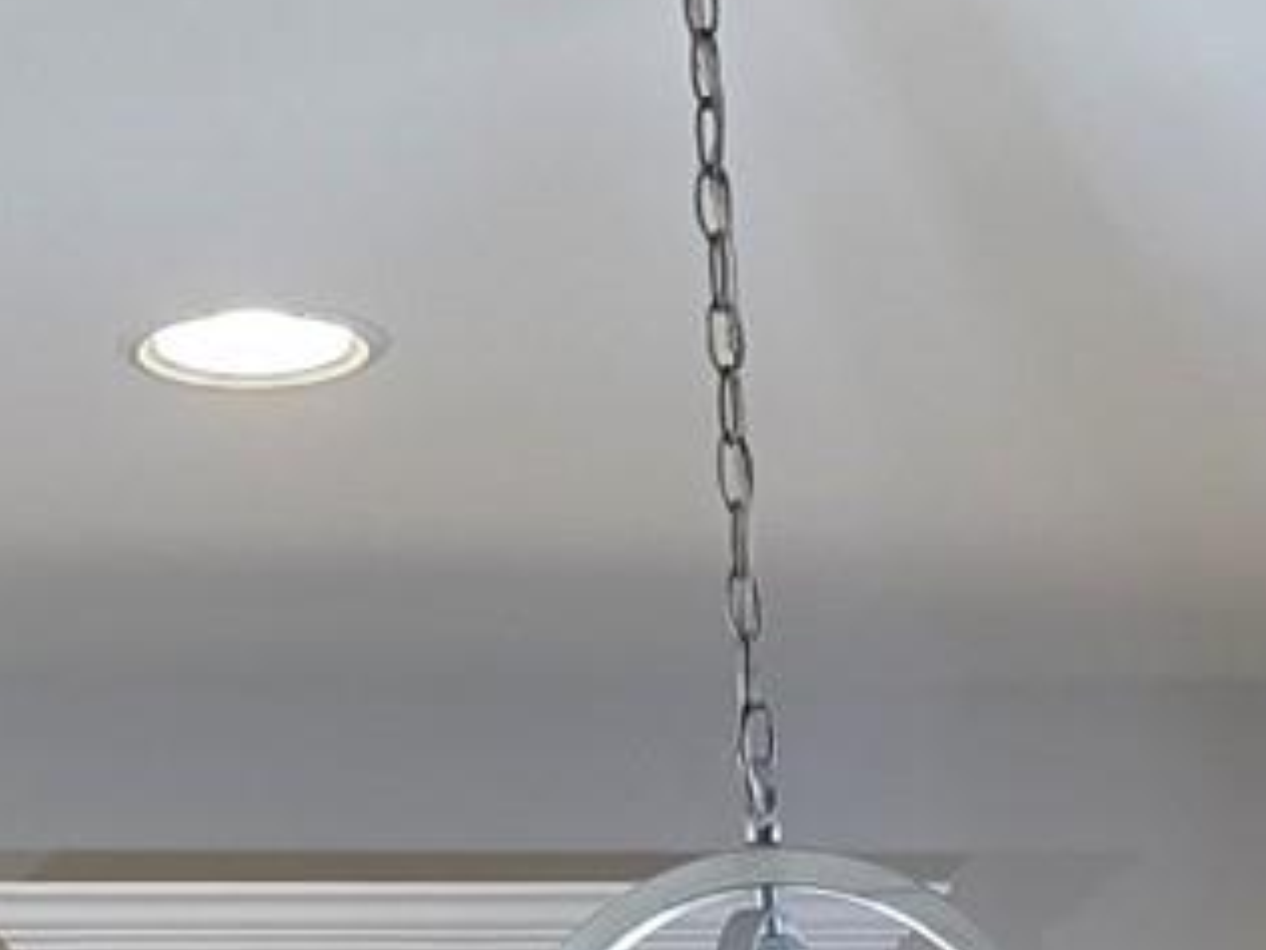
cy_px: 2181
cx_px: 1138
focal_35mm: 149
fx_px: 5449
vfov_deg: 9.1
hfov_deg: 13.1
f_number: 1.7
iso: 320
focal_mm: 6.3
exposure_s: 1/120
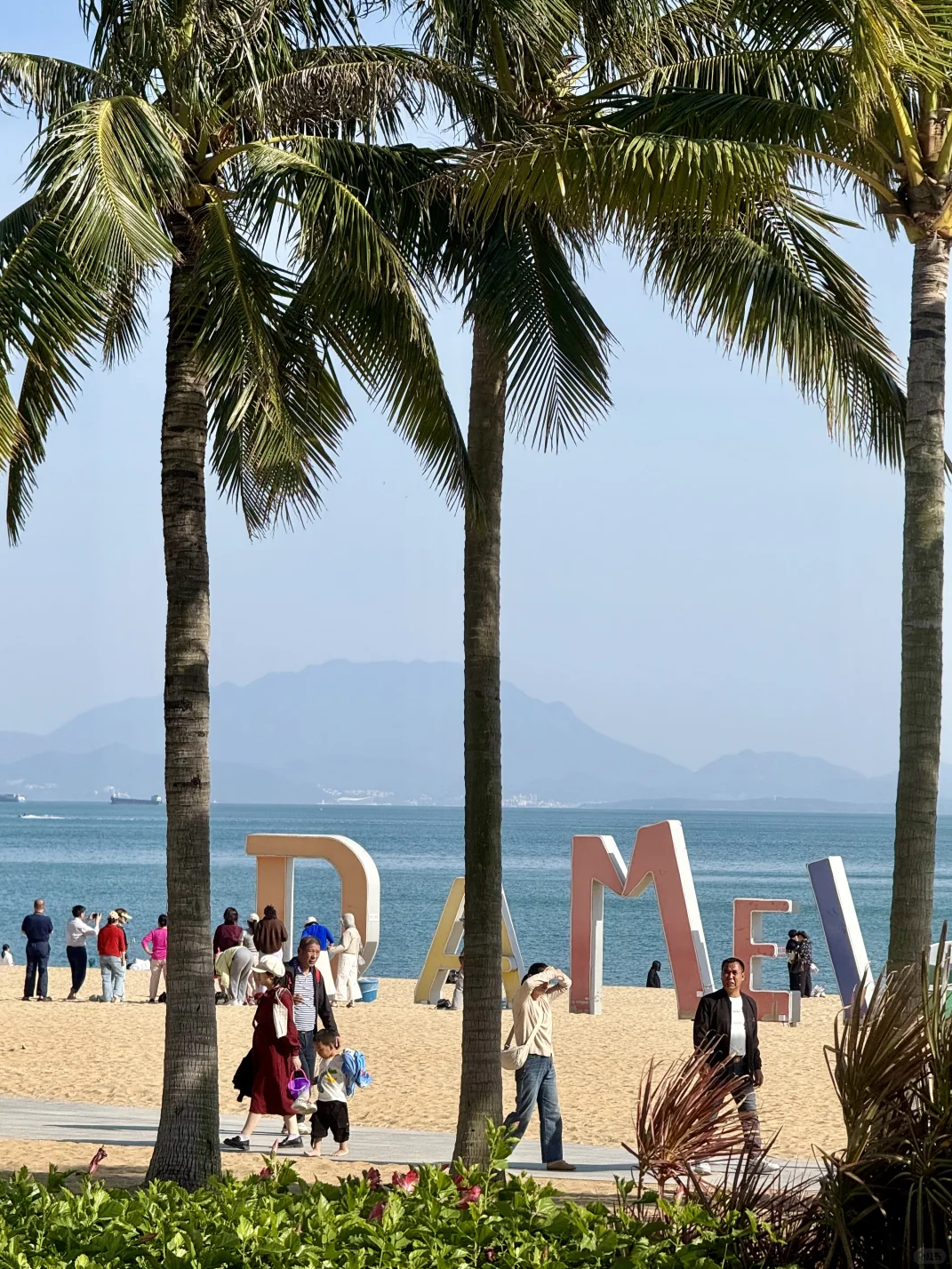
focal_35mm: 121
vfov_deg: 16.3
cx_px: 474
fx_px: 4437
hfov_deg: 12.2
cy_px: 632
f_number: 2.8
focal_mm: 15.66
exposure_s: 1/1689
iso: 50
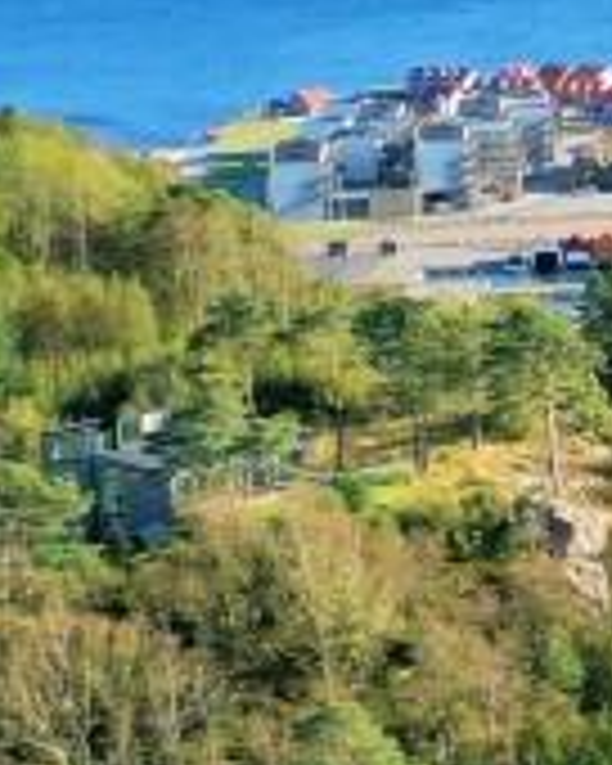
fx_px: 3577
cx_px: 2223
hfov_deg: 7.6
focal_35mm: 158
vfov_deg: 12.2
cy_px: 223
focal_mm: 10.26
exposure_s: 1/320
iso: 100
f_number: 5.6
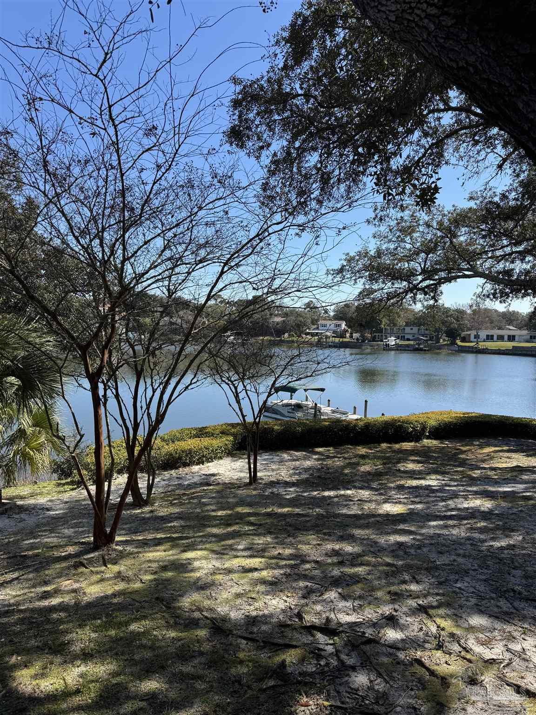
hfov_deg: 56.8
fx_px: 495
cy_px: 358
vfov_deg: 71.6
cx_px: 268
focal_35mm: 24
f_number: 1.78
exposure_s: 1/2959
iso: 80
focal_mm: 6.76
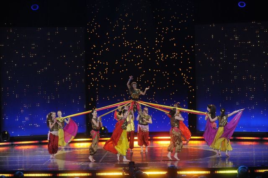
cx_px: 134
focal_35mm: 116
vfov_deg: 11.8
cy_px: 89
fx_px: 862
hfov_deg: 17.7
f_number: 4
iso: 2500
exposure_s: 1/250
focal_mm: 116
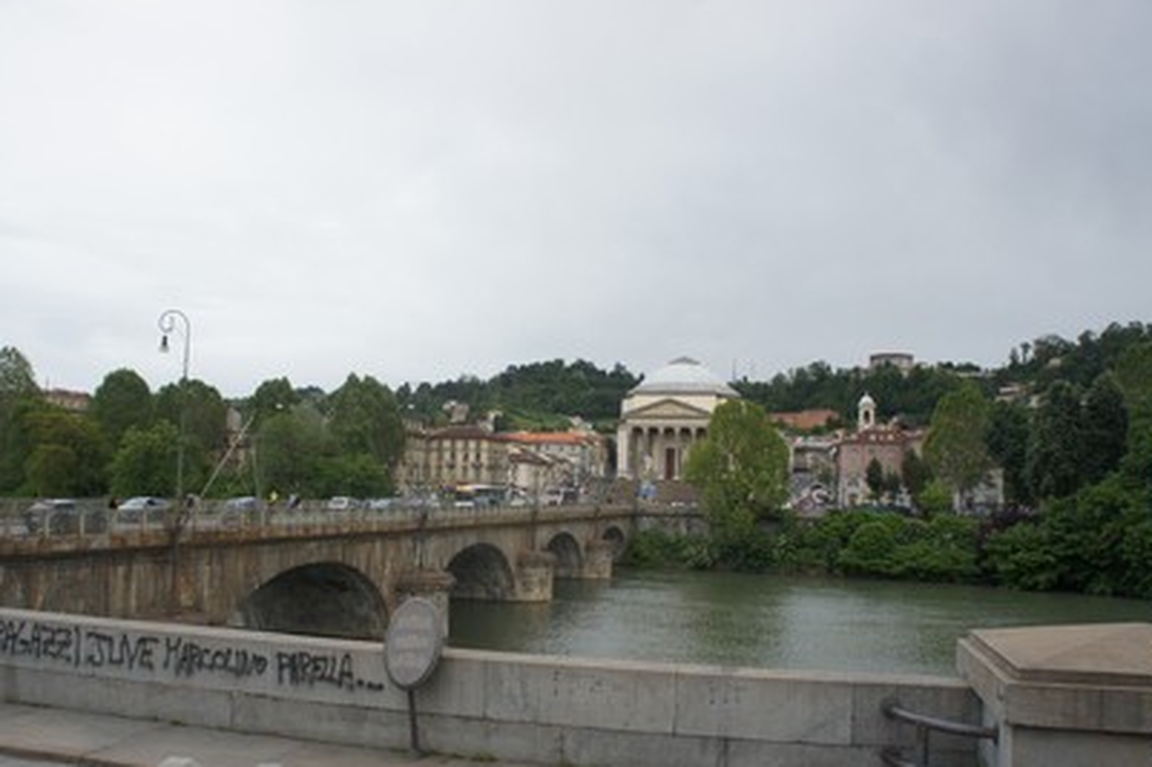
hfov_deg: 60.3
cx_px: 543
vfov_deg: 42.2
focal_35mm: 31
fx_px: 992
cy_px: 431
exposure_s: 1/250
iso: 400
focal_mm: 18
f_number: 6.3
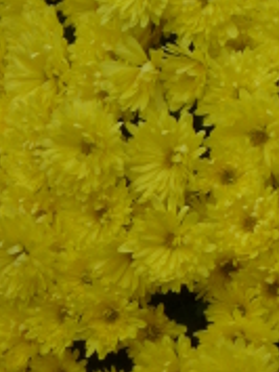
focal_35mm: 450
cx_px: 384
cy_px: 80
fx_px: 4830
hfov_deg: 3.3
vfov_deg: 4.4
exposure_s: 1/125
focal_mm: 22
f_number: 5.9
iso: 100
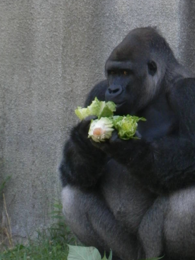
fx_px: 2313
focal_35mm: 308
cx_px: 89
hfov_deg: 4.8
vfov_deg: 6.4
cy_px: 204
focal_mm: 27.5
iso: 200
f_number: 5.5
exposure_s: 1/80
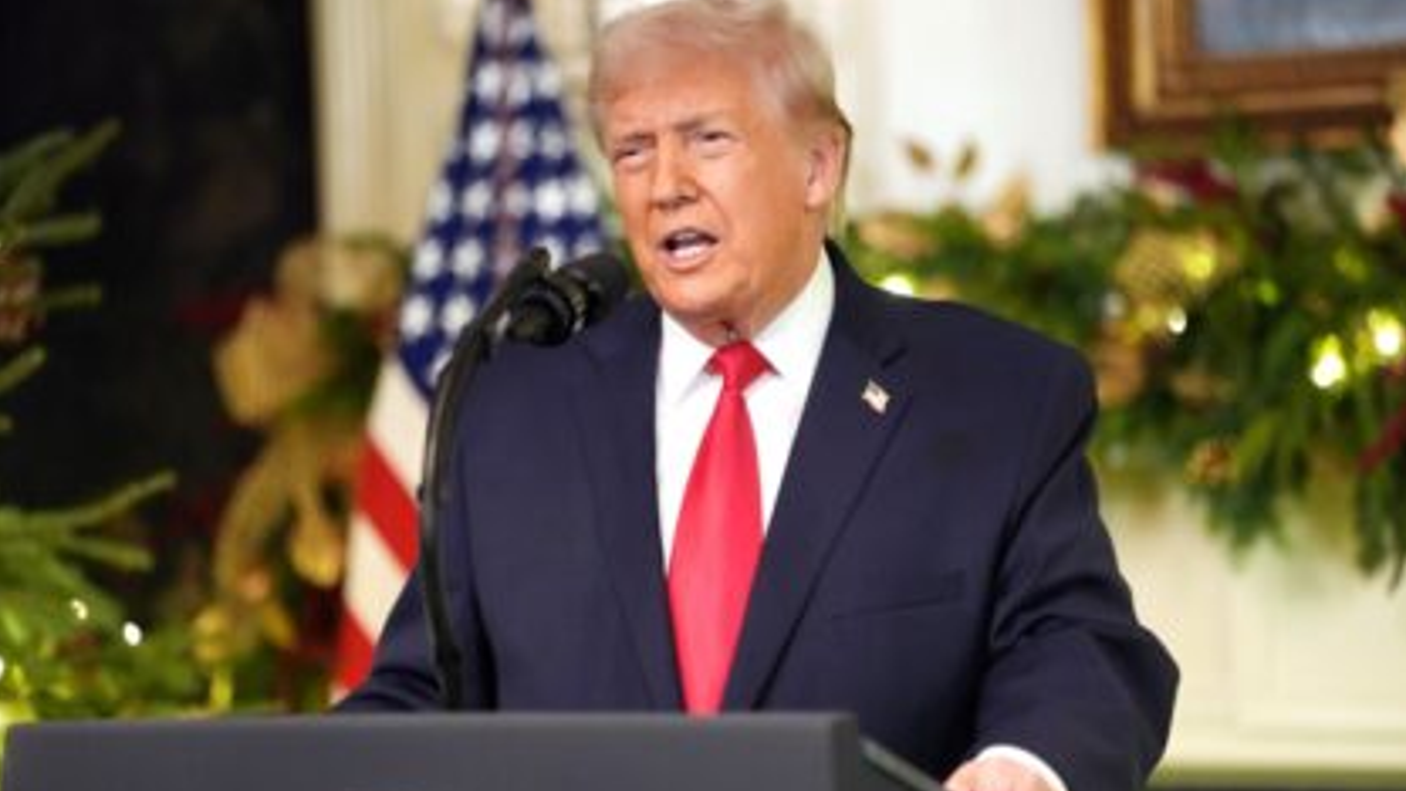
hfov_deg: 14.6
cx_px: 703
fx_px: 5480
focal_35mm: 147
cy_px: 362
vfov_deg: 8.3
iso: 3200
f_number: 2
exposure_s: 1/250
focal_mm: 139
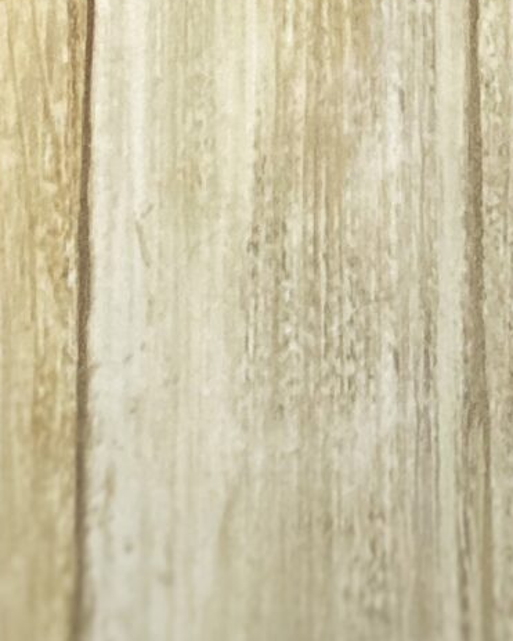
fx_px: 2863
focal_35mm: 151
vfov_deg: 10.6
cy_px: -994
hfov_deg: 10.2
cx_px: 409
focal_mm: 3.99
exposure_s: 1/43
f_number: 1.8
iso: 320
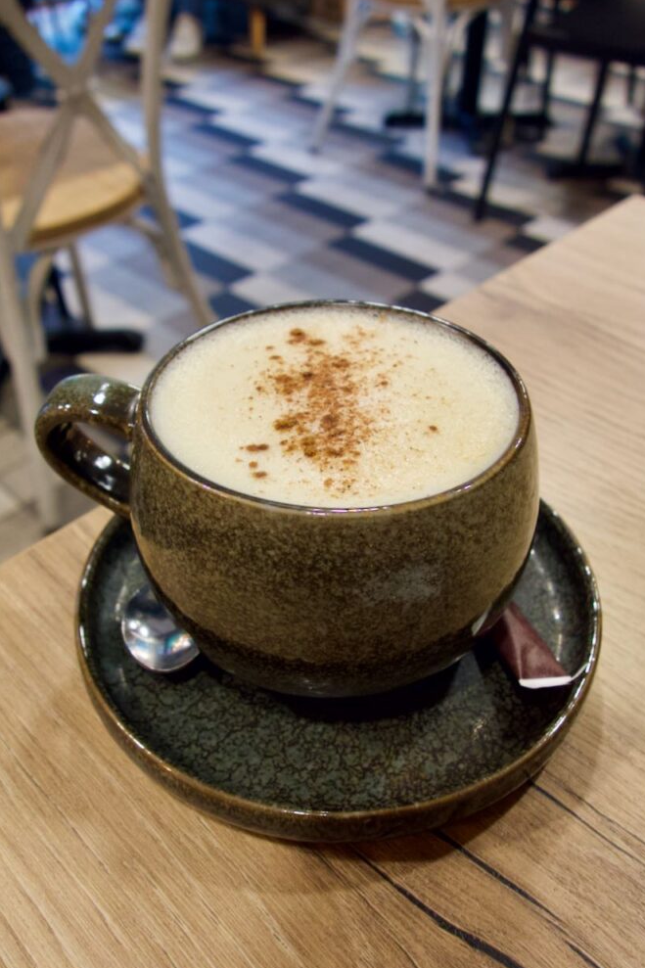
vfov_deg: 63.7
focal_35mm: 29
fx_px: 780
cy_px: 482
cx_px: 318
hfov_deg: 44.9
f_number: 4
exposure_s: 1/30
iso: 640
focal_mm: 10.4
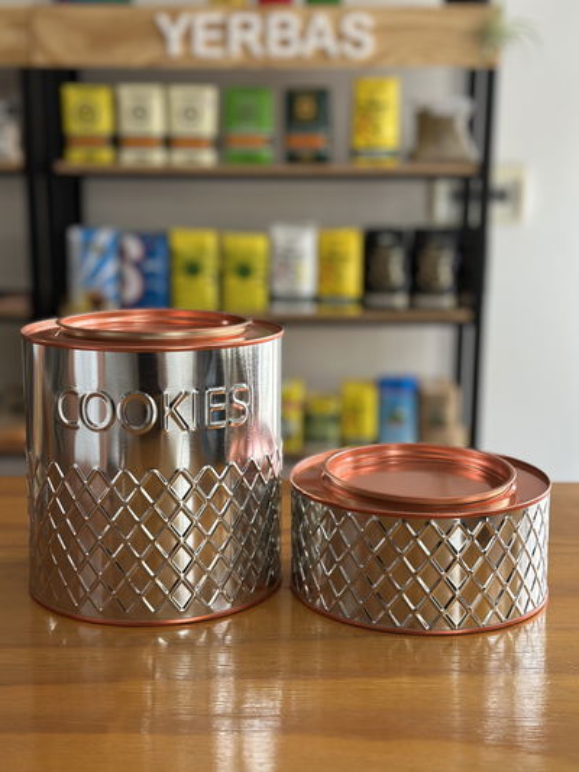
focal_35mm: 48
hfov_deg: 30.3
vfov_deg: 39.6
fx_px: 1070
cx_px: 290
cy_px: 386
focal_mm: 6.86
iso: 125
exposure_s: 1/133
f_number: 1.78
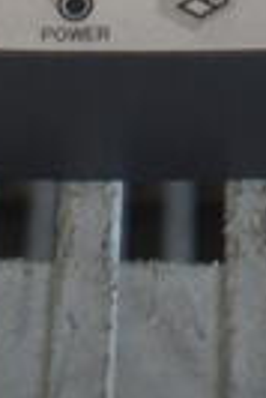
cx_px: 197
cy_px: -747
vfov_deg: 9.1
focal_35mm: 186
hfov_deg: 7.4
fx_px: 2056
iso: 1000
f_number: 3.5
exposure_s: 1/125
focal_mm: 18
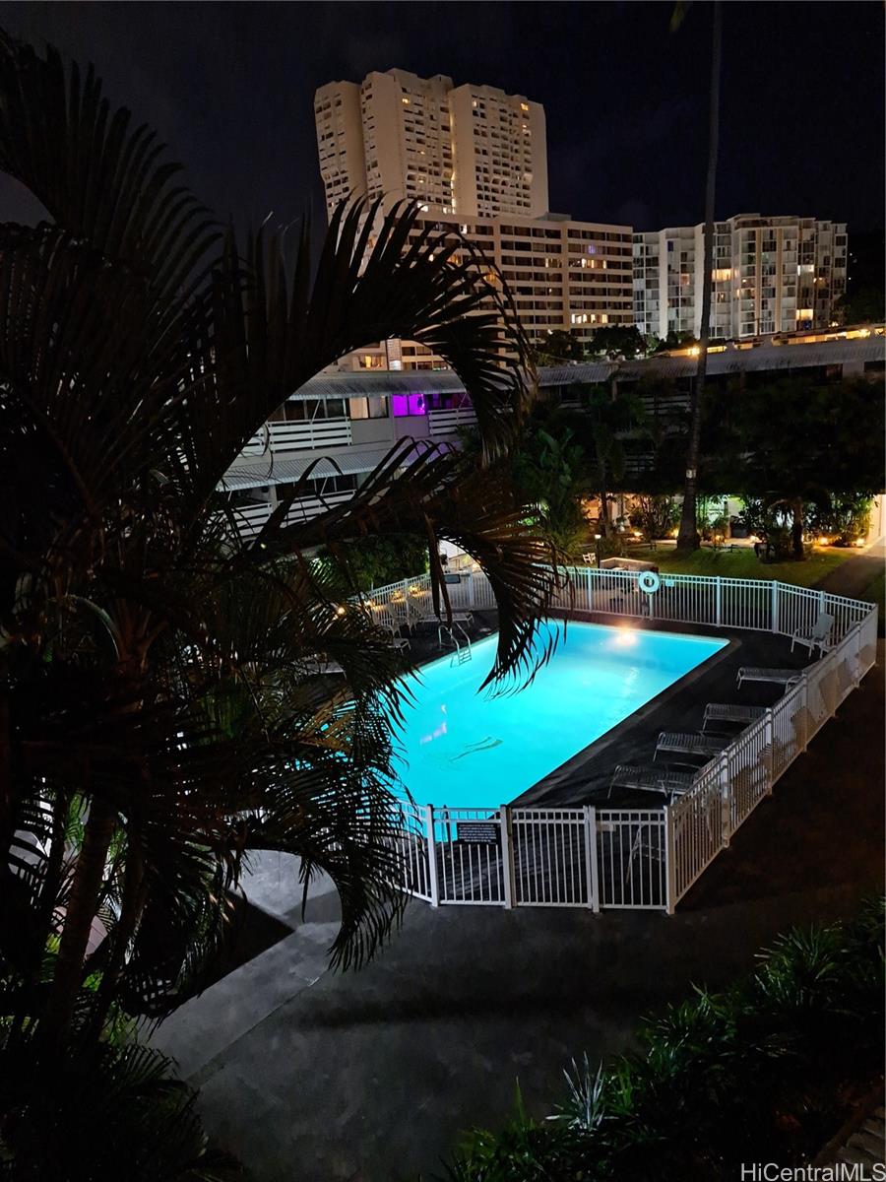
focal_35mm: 24
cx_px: 443
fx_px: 819
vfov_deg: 71.6
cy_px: 591
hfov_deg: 56.8
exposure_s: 1/7
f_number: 1.8
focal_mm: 5.23
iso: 2000
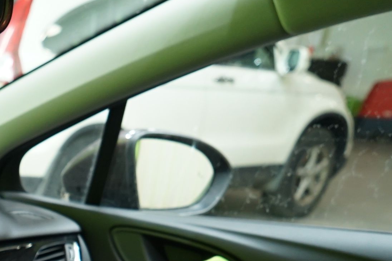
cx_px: -234
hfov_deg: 19.7
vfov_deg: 14.1
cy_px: 464
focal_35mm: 86
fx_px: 936
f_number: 4.5
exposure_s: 1/20
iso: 800
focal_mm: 24
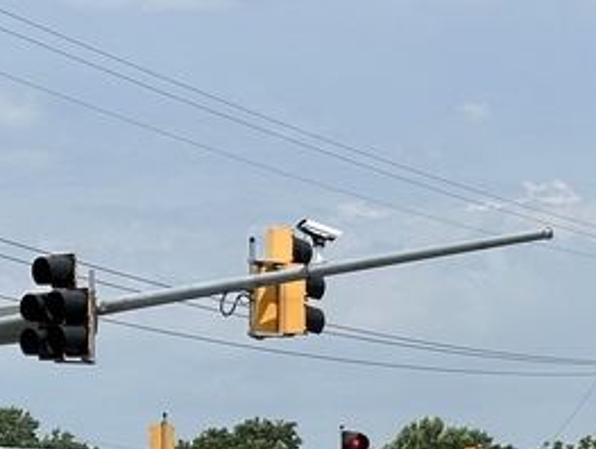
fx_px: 2965
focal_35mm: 172
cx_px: 519
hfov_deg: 11.4
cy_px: 655
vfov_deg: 8.5
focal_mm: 6.86
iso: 64
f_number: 1.78
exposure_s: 1/6211
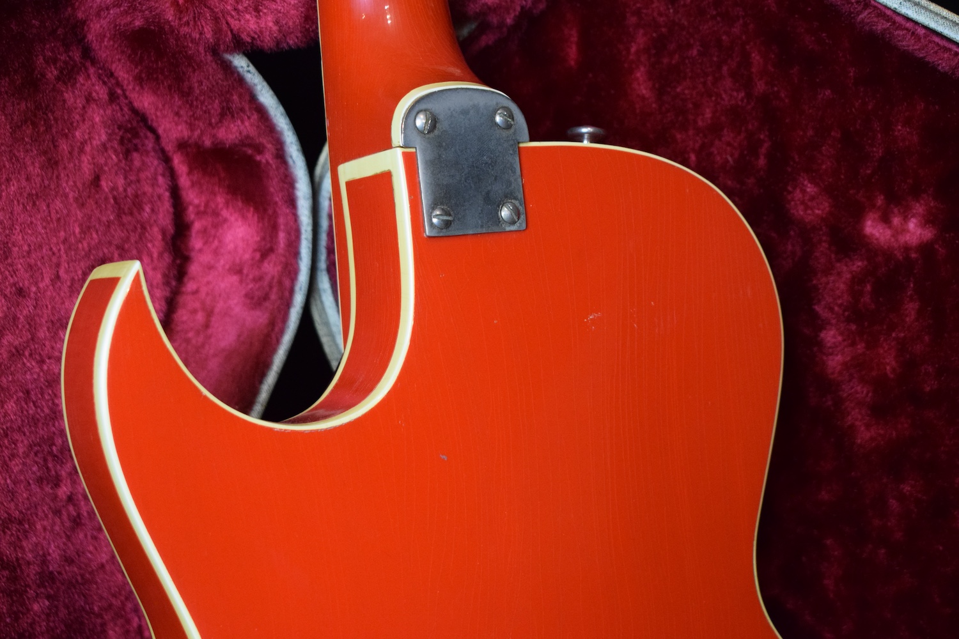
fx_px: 1838
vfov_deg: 19.7
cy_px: 320
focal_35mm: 69
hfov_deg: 29.2
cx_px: 480
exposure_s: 1/60
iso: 3200
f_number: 5.3
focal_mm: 46
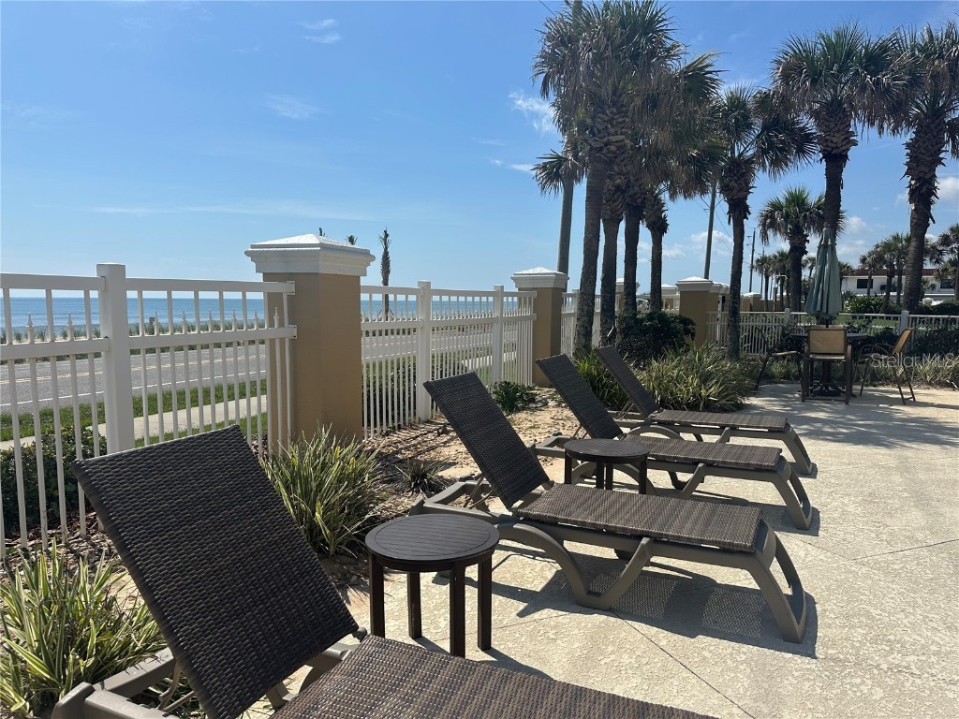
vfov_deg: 56.8
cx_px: 480
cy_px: 360
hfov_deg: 71.6
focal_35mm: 24
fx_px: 665
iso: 80
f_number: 1.78
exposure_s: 1/8197
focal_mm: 6.86
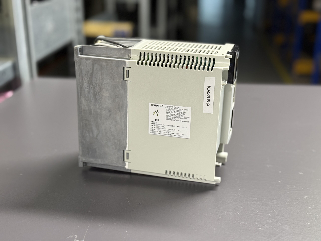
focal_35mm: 48
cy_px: 120
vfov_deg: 30.3
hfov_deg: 39.7
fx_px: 445
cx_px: 160
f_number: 1.78
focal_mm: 6.76
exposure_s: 1/33
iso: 250
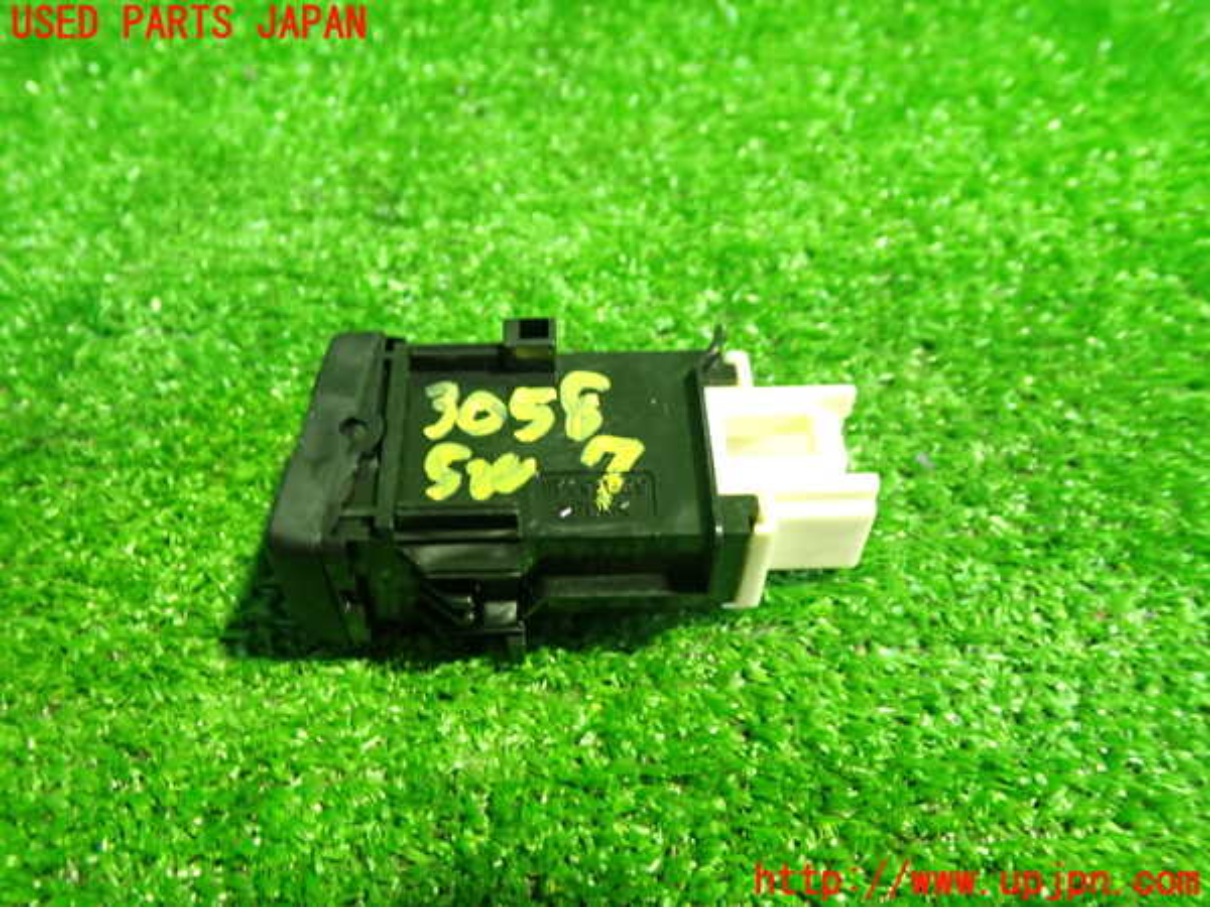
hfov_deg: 60.0
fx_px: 1049
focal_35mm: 30
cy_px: 454
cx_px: 605
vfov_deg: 46.8
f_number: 2.3
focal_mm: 5.4
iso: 500
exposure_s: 1/30
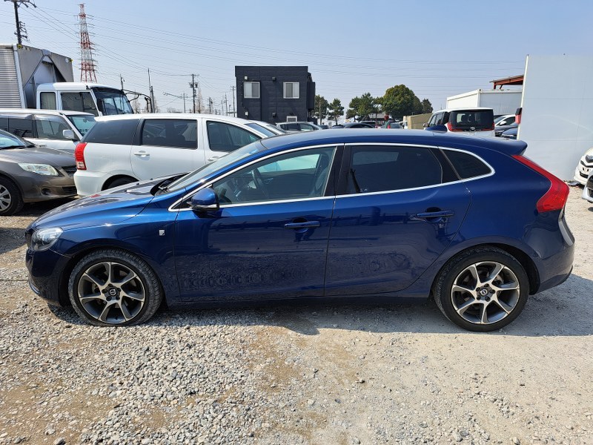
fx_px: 411
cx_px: 296
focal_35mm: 24
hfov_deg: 71.6
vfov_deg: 56.8
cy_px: 222
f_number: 1.8
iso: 50
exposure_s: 1/1224
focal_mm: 5.23
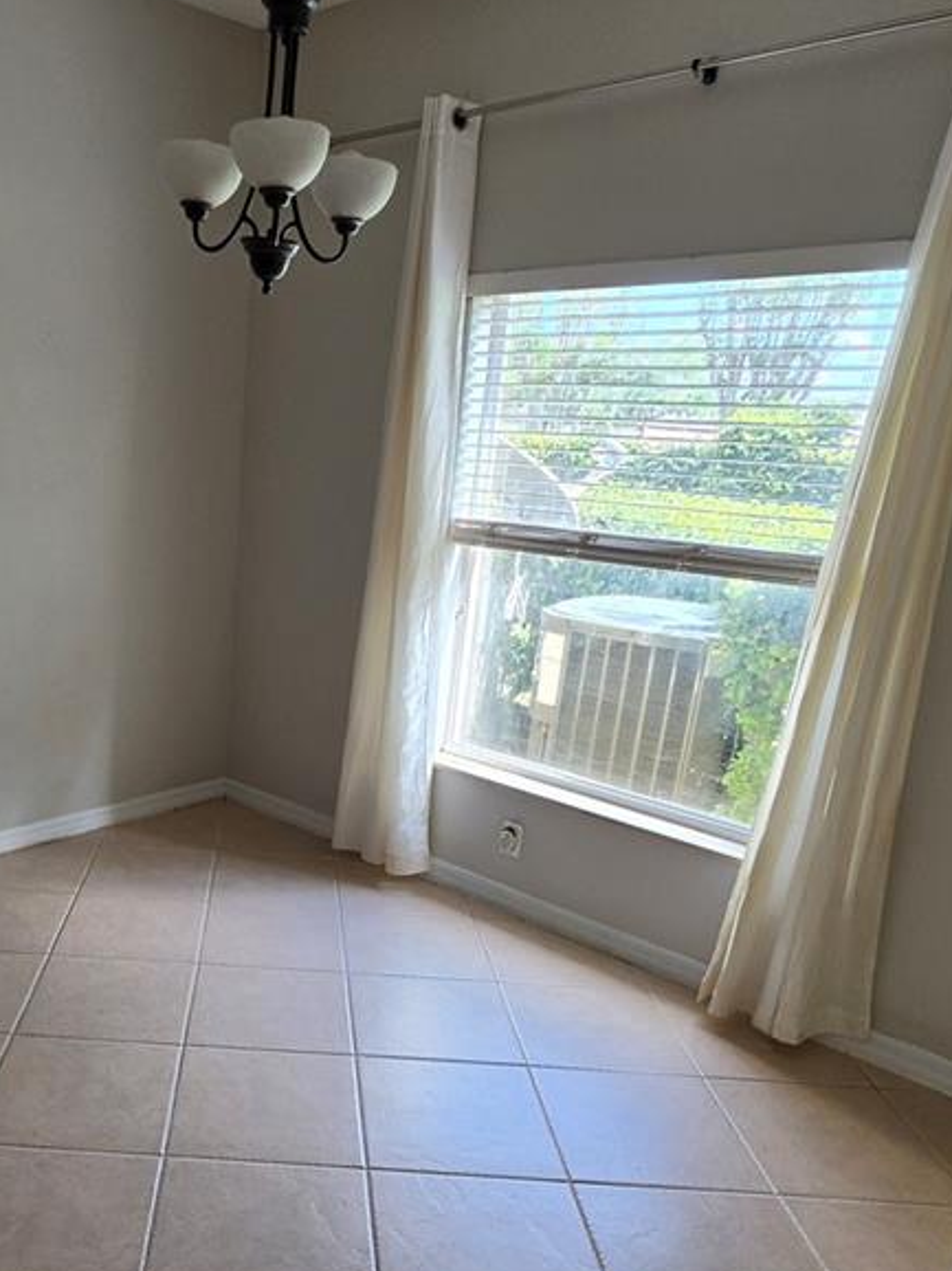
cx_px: 231
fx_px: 991
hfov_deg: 49.2
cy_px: 827
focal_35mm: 27
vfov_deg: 64.0
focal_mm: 2.2
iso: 50
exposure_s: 1/120
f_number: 1.9
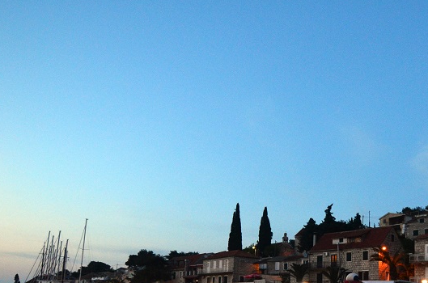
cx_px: 343
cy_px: 246
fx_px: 403
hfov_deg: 52.3
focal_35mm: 34
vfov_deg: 36.6
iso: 1000
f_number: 4
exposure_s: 1/30
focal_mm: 12
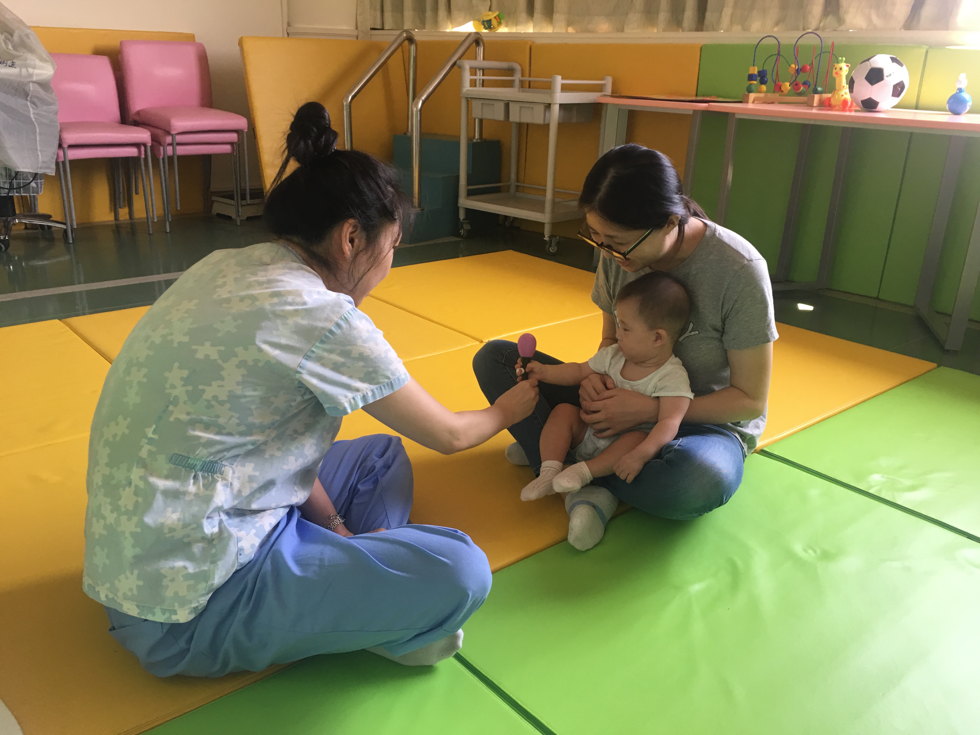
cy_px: 368
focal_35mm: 29
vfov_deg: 48.2
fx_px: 821
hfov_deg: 61.7
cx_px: 490
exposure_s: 1/17
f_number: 2.2
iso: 32
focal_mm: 4.15
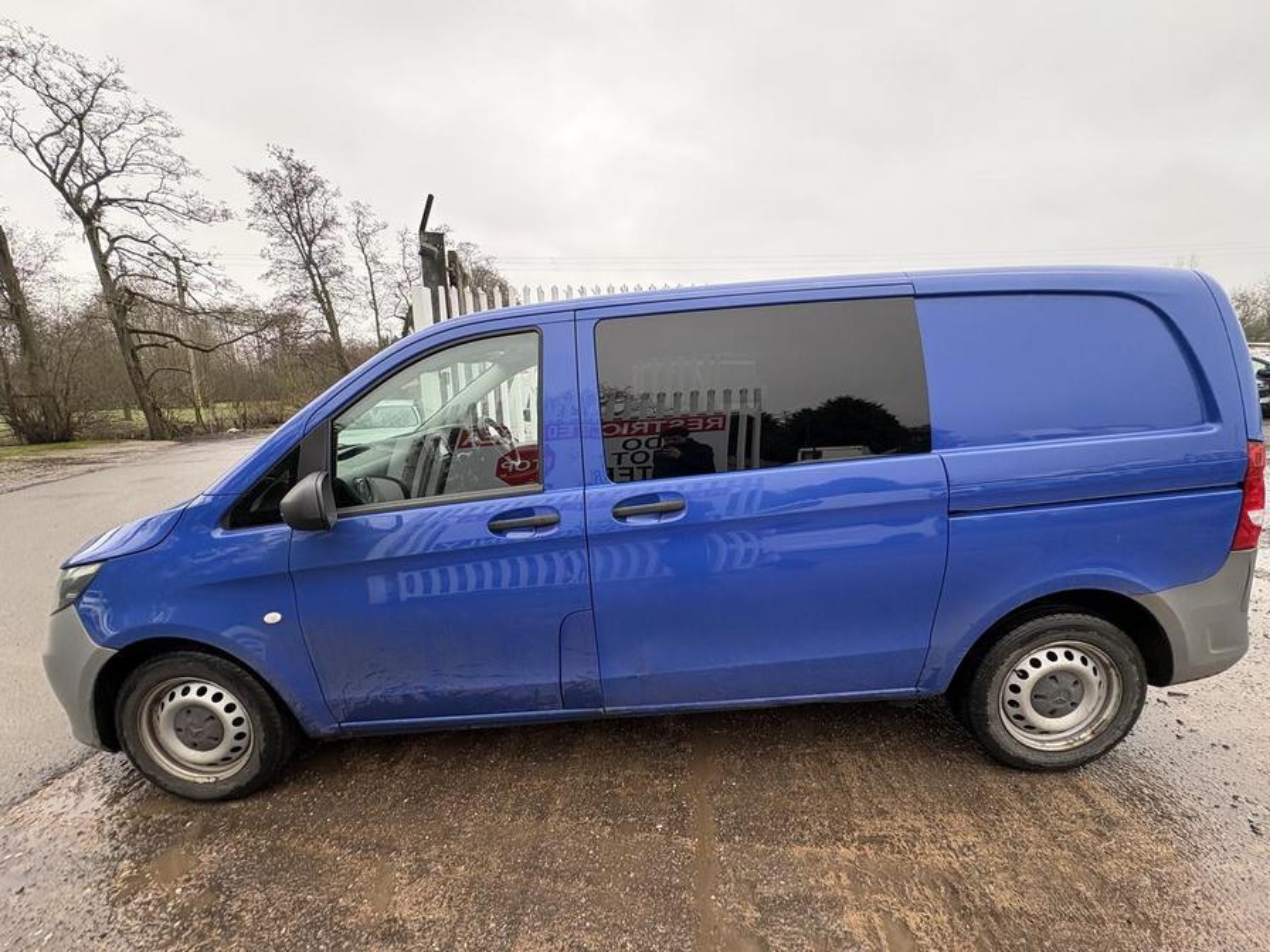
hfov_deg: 102.1
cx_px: 635
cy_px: 476
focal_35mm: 14
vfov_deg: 85.7
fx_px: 514
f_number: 2.2
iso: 125
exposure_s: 1/122
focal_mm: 2.22
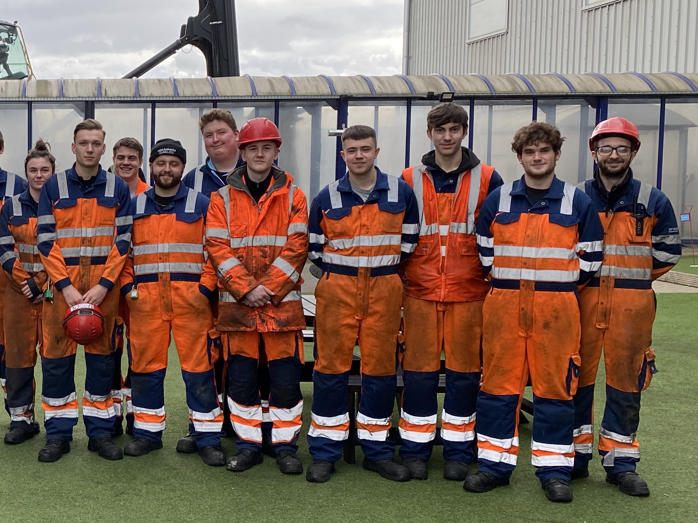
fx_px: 1129
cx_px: 10
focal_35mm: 56
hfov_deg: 31.9
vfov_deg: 26.1
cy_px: 253
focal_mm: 4.25
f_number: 1.8
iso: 32
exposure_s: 1/407
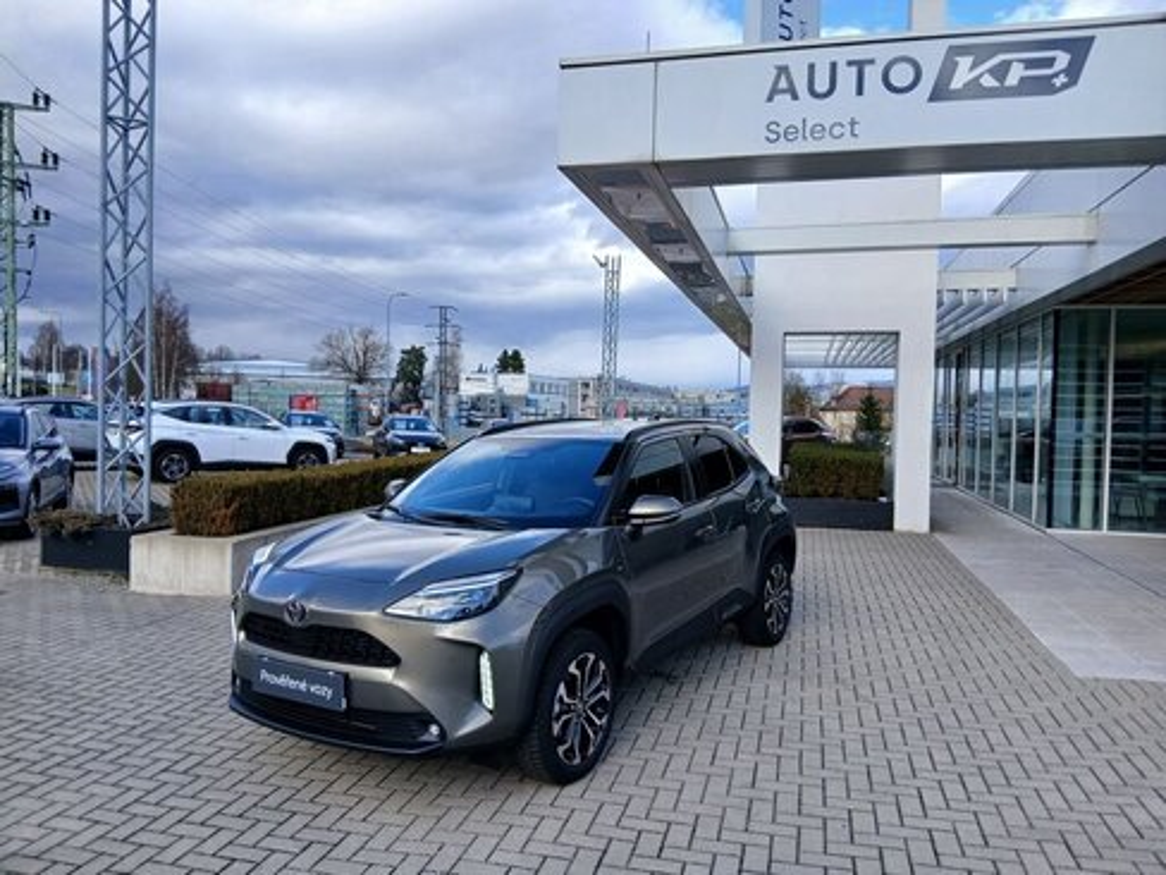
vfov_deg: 53.1
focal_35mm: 26
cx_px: 583
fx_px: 876
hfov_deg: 67.3
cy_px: 438
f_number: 1.8
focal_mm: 3.98
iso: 20
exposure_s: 1/229
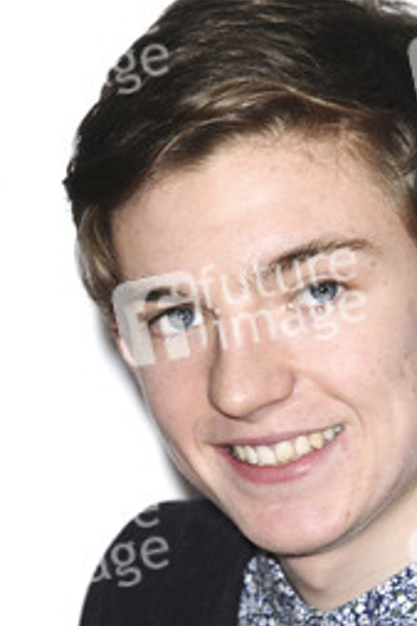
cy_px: 431
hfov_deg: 4.8
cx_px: 312
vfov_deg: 7.3
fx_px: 4941
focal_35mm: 284
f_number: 4.5
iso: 640
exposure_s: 1/160
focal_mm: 120
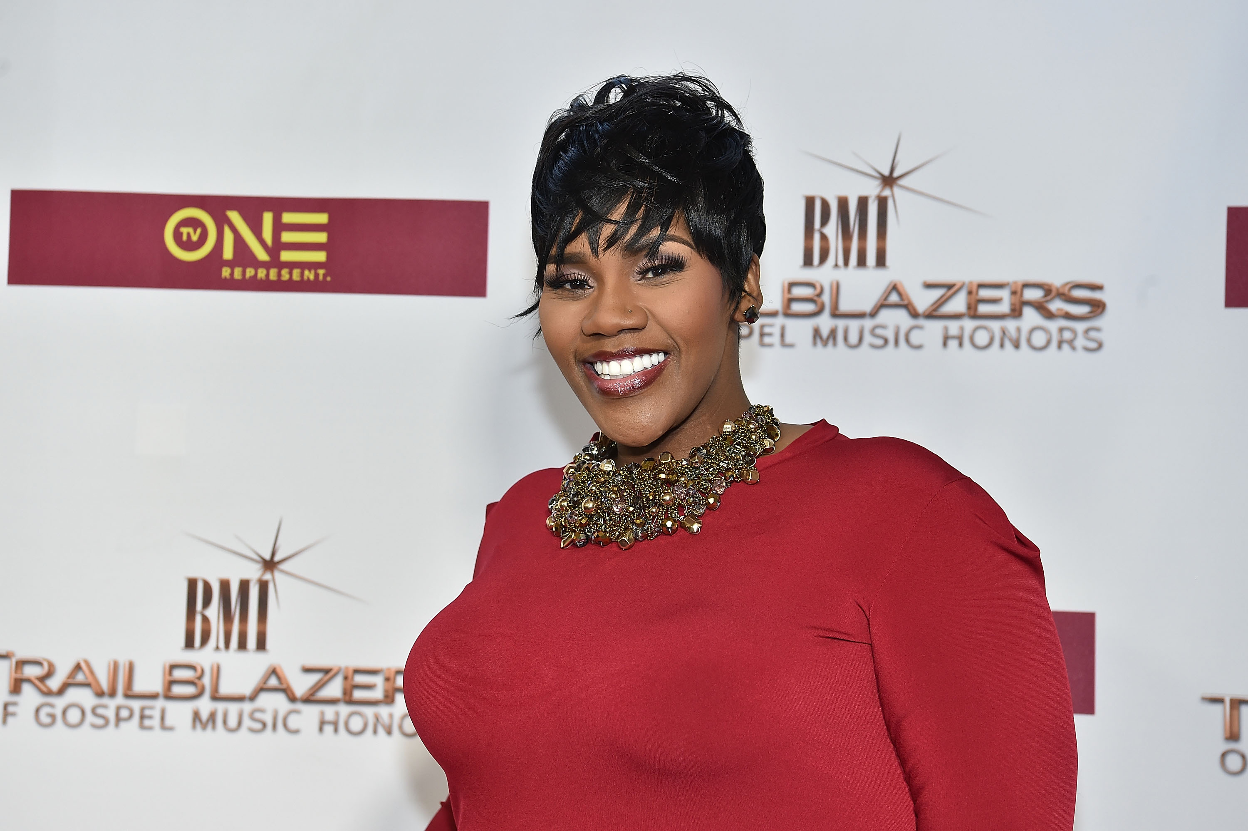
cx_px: 624
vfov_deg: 19.4
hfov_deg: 28.9
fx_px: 2425
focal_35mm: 70
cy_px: 416
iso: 1250
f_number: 6.3
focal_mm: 70
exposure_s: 1/100
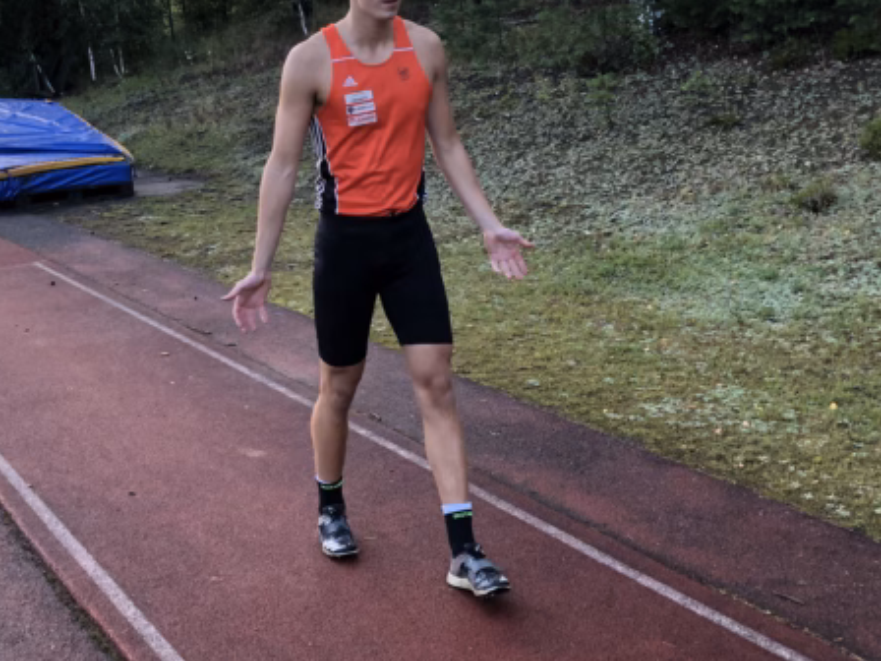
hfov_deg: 39.6
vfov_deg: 30.2
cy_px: 260
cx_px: 413
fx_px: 1222
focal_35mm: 48
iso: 64
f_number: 1.8
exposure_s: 1/120
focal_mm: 3.99
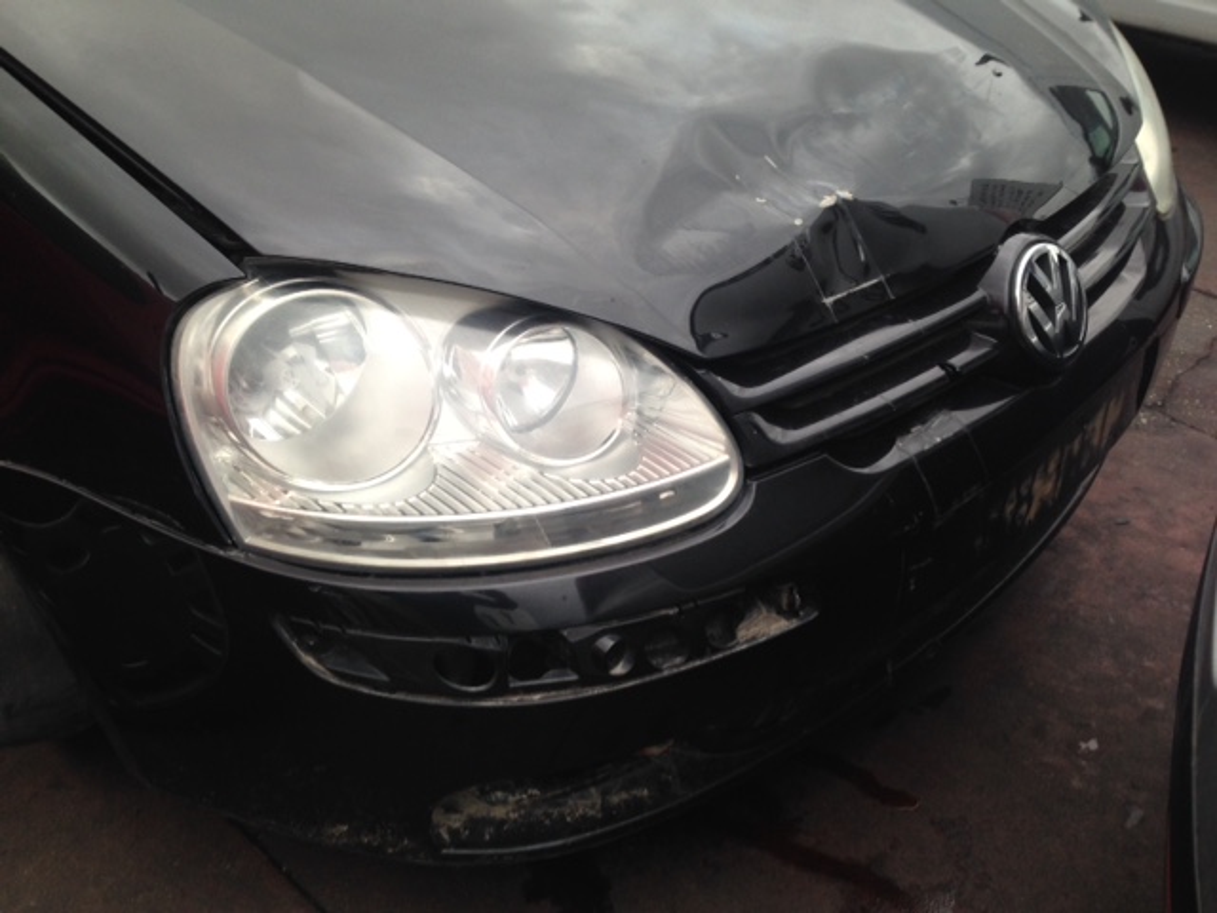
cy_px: 456
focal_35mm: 33
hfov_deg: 55.4
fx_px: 1160
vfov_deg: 42.9
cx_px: 608
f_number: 2.4
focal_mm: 4.12
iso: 64
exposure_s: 1/40
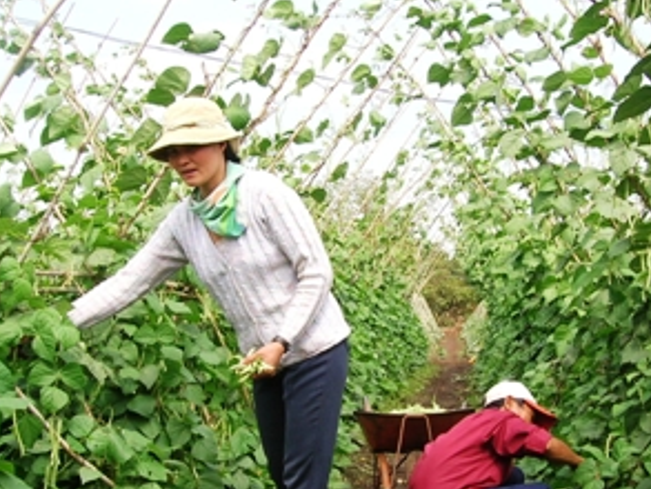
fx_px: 978
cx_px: 391
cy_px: 347
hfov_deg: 36.7
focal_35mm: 52
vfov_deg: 27.8
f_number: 4.9
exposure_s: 1/150
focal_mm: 5.7
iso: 50
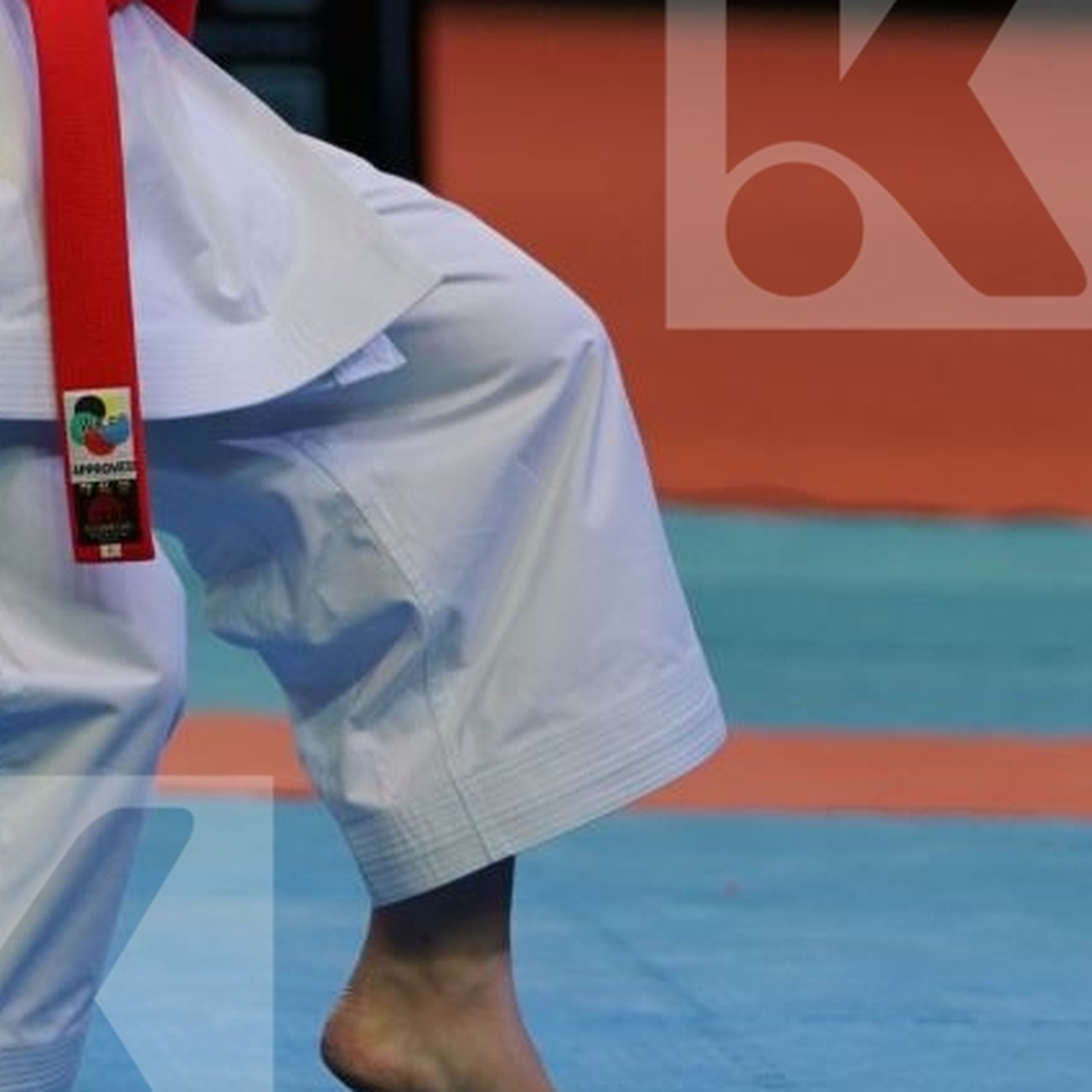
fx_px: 20236
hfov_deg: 3.1
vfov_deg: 3.1
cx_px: 33
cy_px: 95
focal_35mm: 567
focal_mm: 157
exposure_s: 1/500
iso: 500
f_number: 4
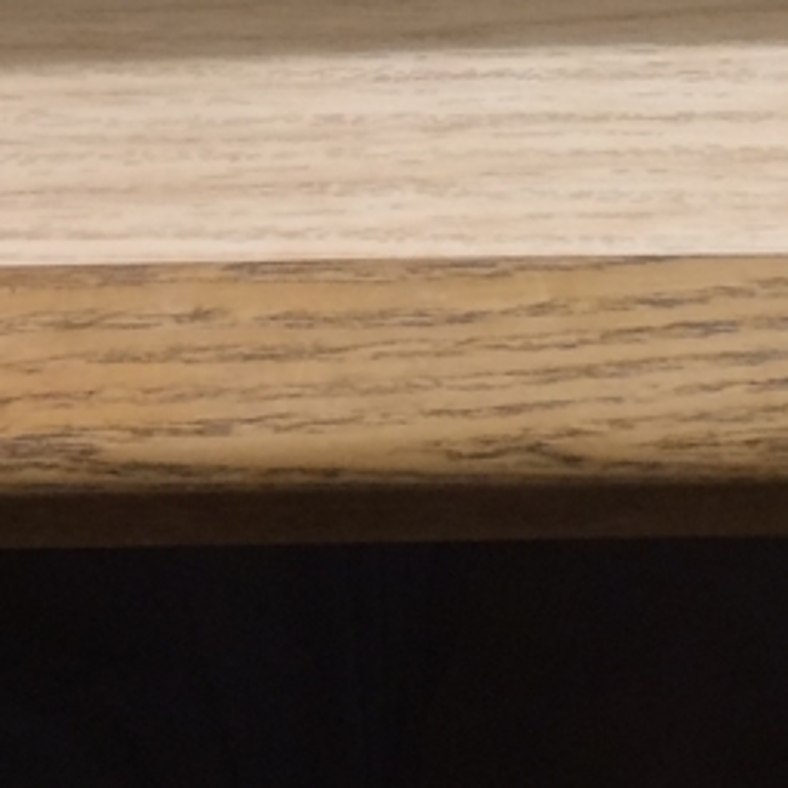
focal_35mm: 120
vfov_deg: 12.6
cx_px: 653
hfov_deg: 14.4
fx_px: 3091
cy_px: -819
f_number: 2.2
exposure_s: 1/30
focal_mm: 4.15
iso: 32
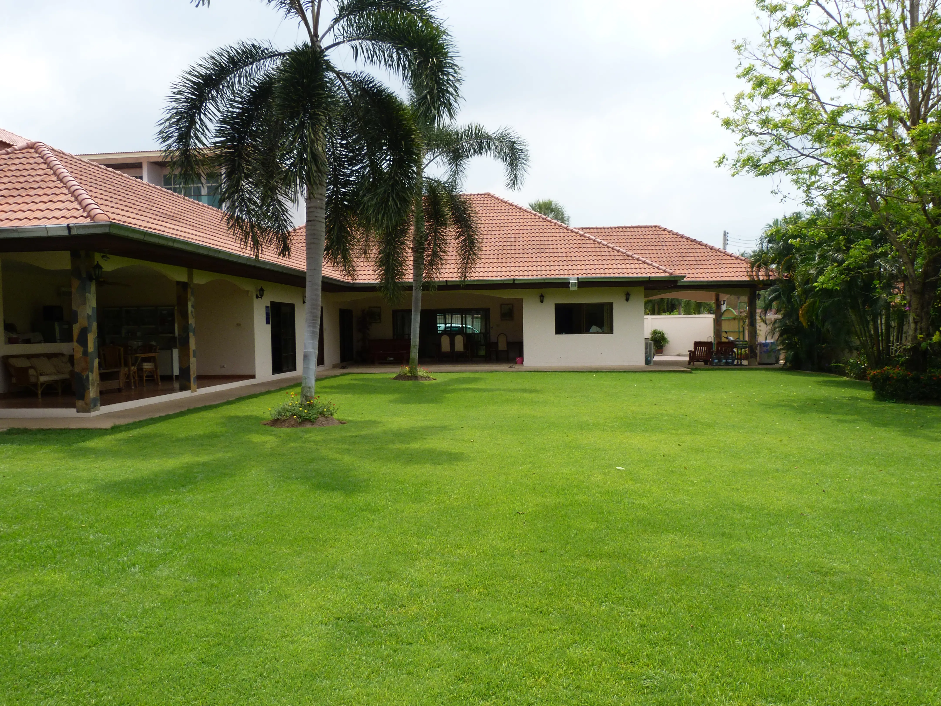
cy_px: 353
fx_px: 680
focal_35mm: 25
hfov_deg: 69.4
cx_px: 470
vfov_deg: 54.9
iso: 80
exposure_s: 1/250
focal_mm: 4.5
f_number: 5
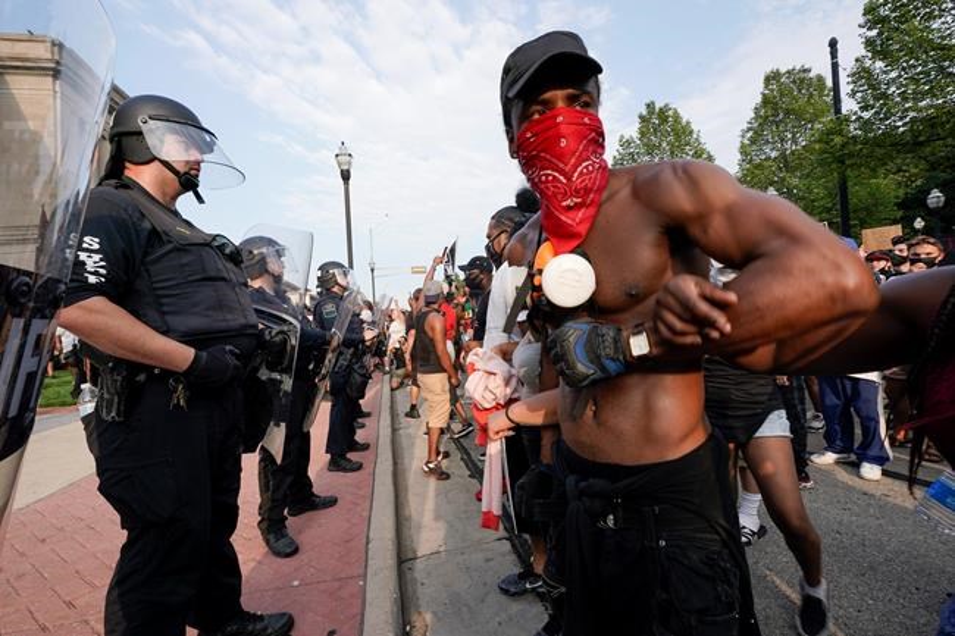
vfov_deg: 73.7
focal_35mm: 16
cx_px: 478
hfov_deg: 96.8
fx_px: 424
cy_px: 318
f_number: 13
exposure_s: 1/60
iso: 200
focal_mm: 16
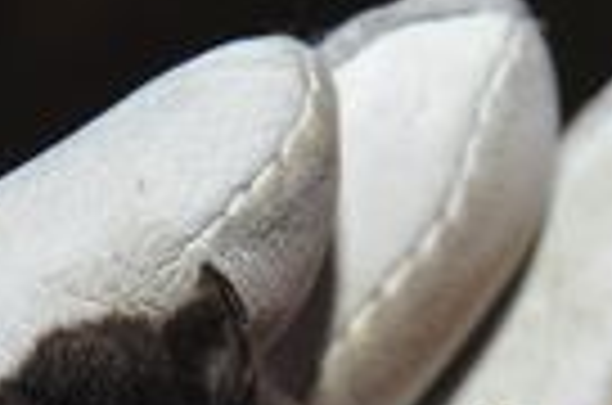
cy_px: 585
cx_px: 180
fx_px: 10038
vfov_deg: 2.3
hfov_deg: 3.5
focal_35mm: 592
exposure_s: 1/200
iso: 200
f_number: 10
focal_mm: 105
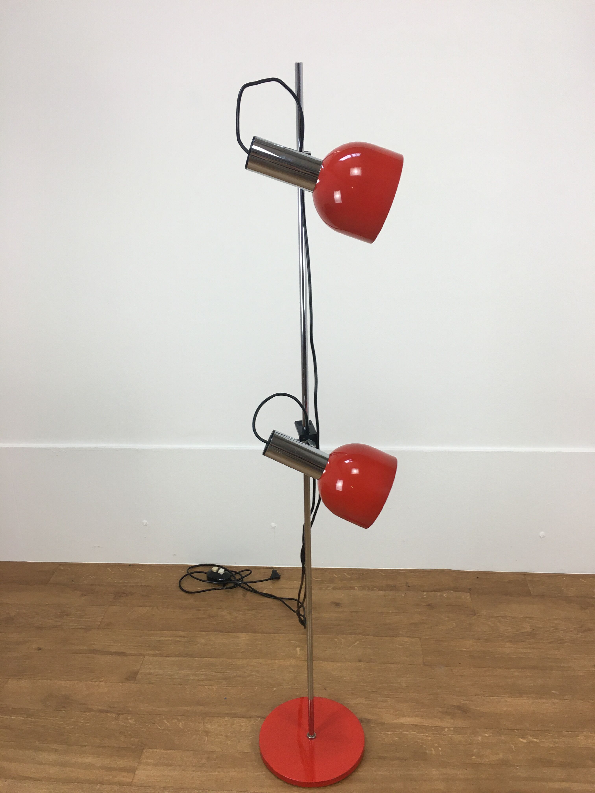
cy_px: 396
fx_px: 665
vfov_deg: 61.7
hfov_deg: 48.2
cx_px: 298
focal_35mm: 29
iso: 25
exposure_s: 1/33
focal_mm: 4.15
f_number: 2.2
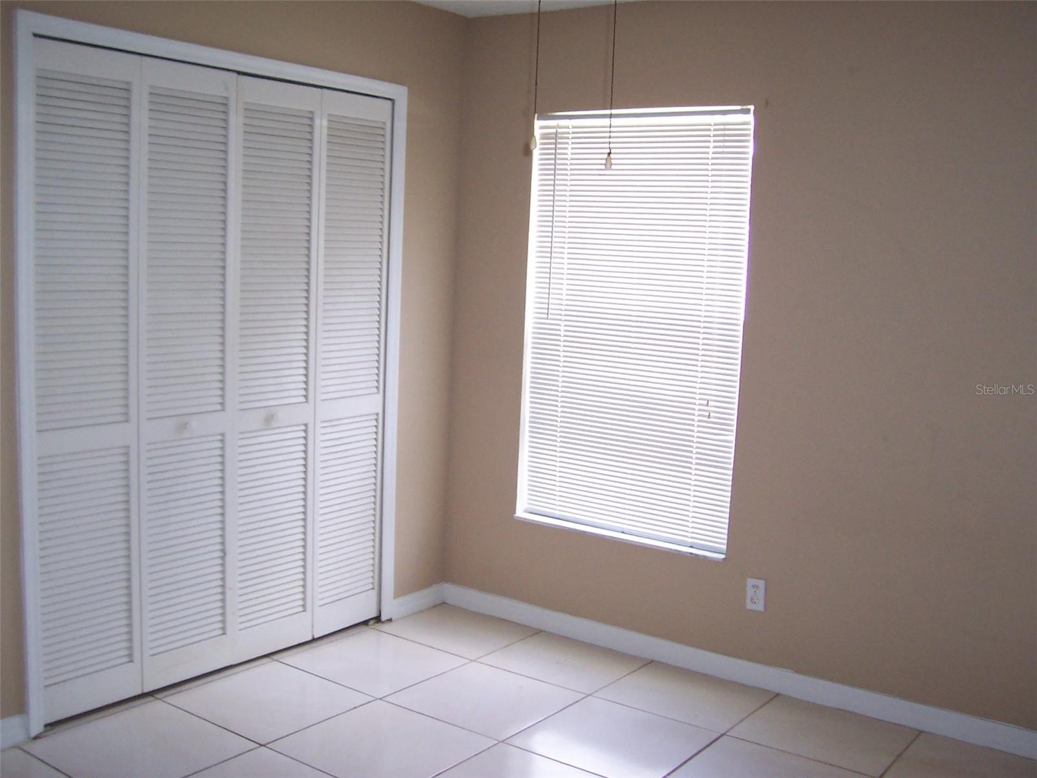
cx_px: 518
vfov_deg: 38.7
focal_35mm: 37
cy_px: 389
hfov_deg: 50.1
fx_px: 1108
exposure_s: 1/20
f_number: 2.8
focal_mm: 5.6
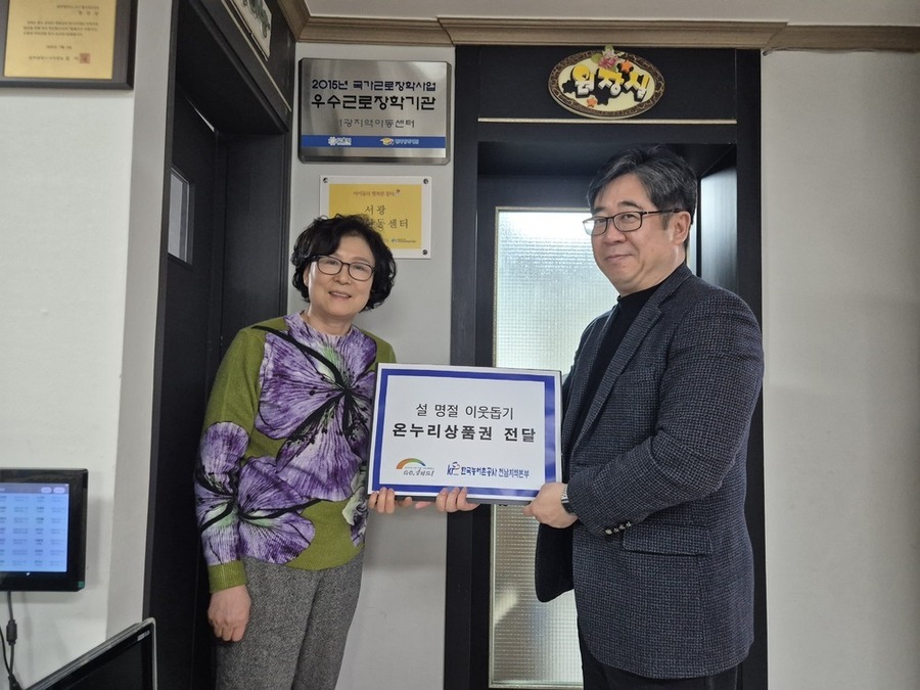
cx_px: 460
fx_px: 611
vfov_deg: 58.9
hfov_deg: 73.9
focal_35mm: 23
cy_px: 345
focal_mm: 5.4
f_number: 1.8
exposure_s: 1/120
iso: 640
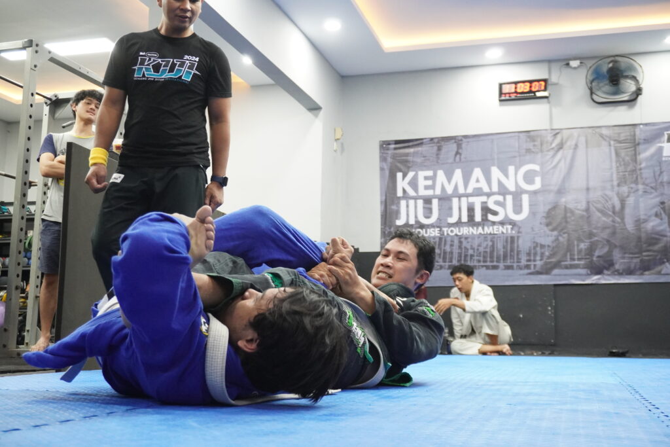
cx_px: 335
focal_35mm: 44
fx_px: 810
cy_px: 224
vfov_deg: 30.9
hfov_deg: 45.0
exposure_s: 1/100
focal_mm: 29
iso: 2500
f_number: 4.5
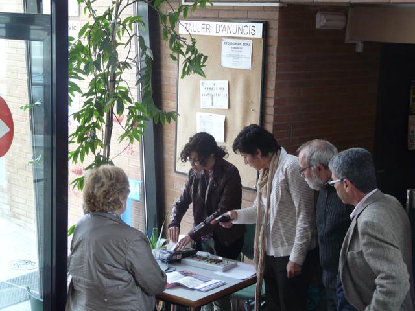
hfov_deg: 29.0
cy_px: 156
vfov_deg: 21.9
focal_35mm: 67
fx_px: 803
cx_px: 208
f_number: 3.2
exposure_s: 1/20
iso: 200
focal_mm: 11.1
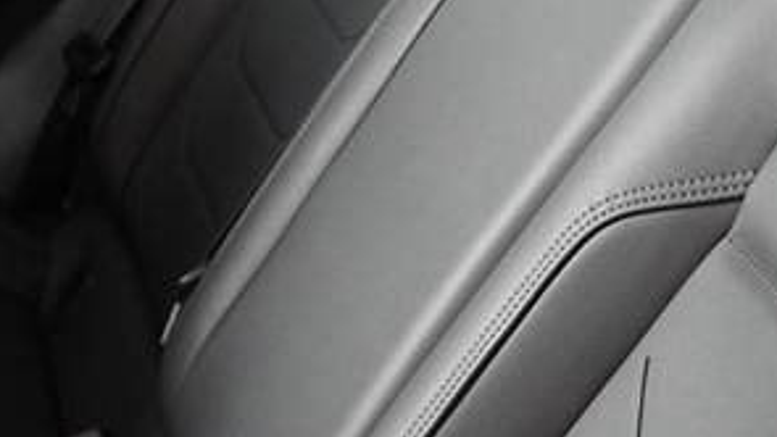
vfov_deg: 13.0
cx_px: 184
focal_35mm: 93
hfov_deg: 22.7
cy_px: 222
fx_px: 1913
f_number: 2.8
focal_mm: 17
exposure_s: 1/160
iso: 2500
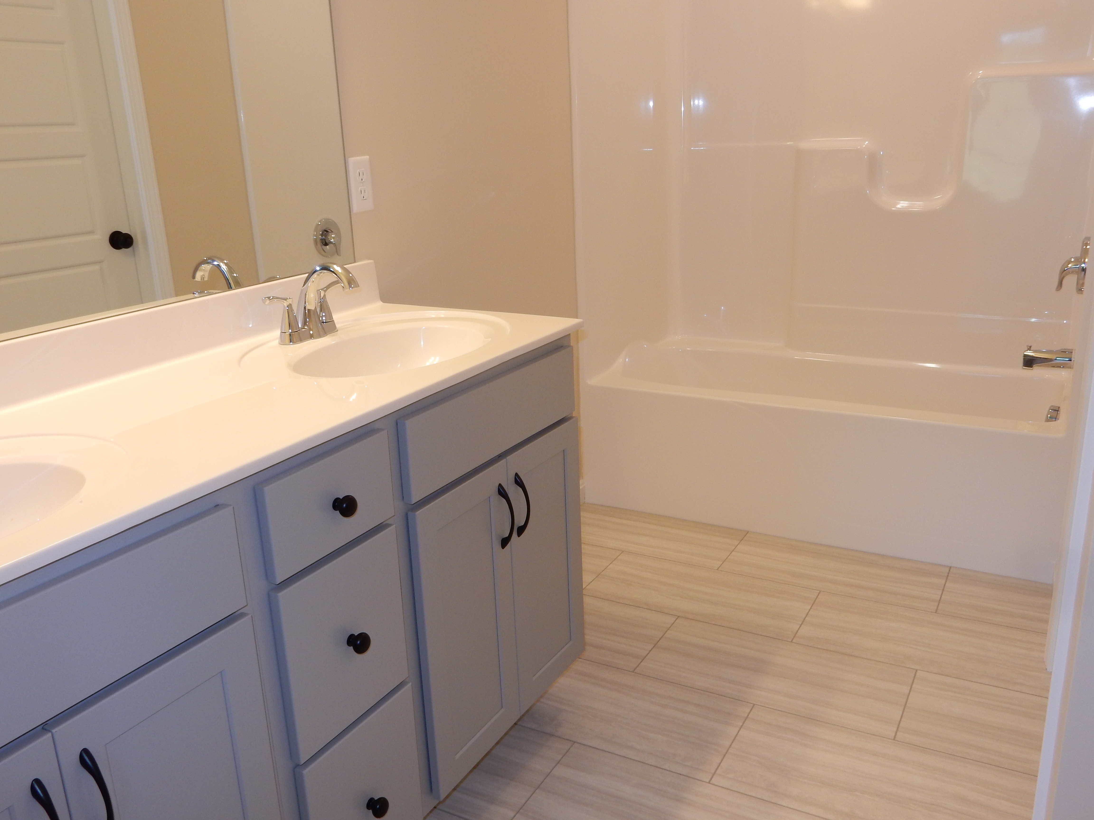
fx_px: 948
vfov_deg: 46.8
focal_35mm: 30
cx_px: 547
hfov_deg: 60.0
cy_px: 410
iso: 125
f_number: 4
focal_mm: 5.4
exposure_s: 1/30
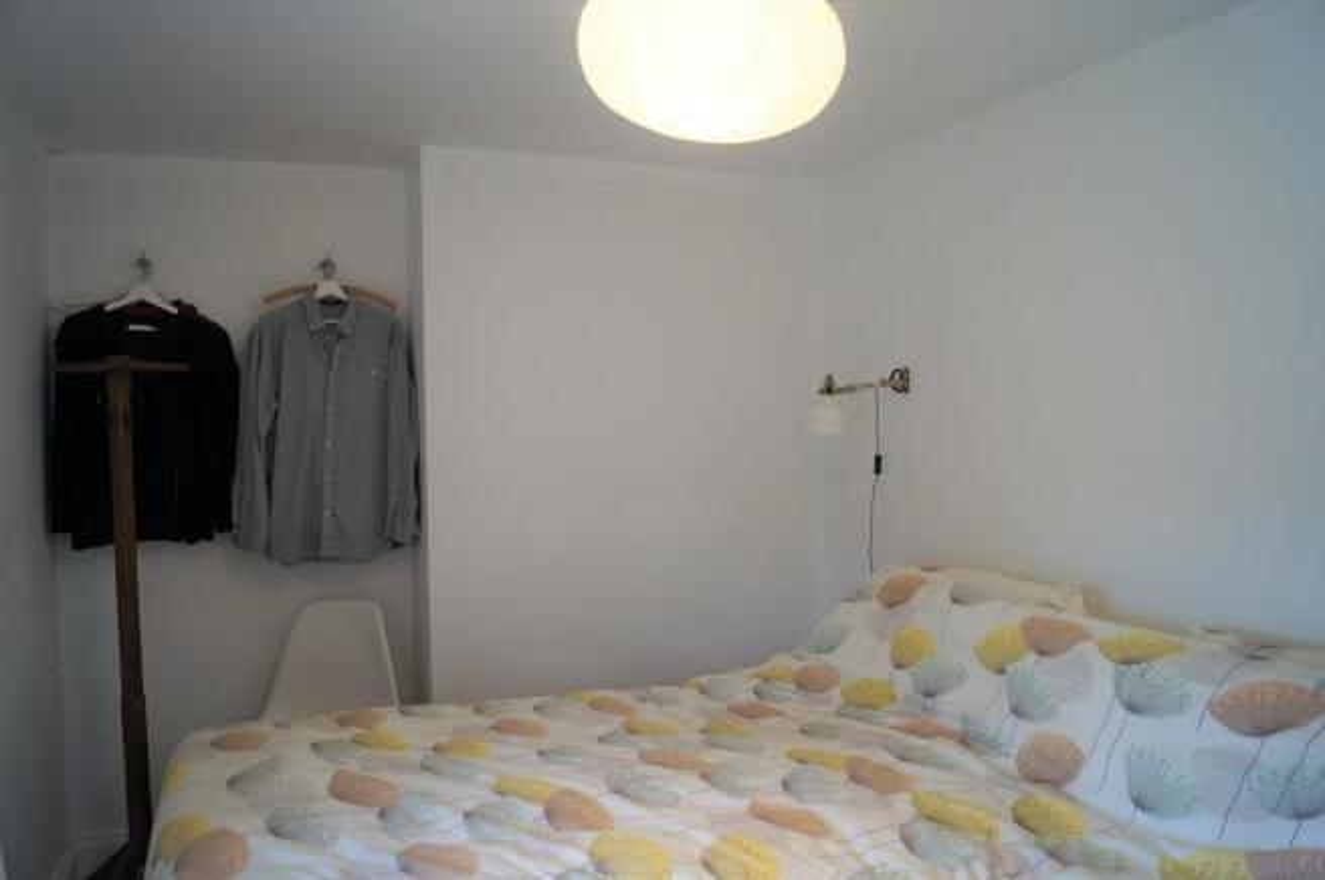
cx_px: 662
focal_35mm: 27
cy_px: 440
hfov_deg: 67.4
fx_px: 993
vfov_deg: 47.8
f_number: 4
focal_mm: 18
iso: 640
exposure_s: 1/60
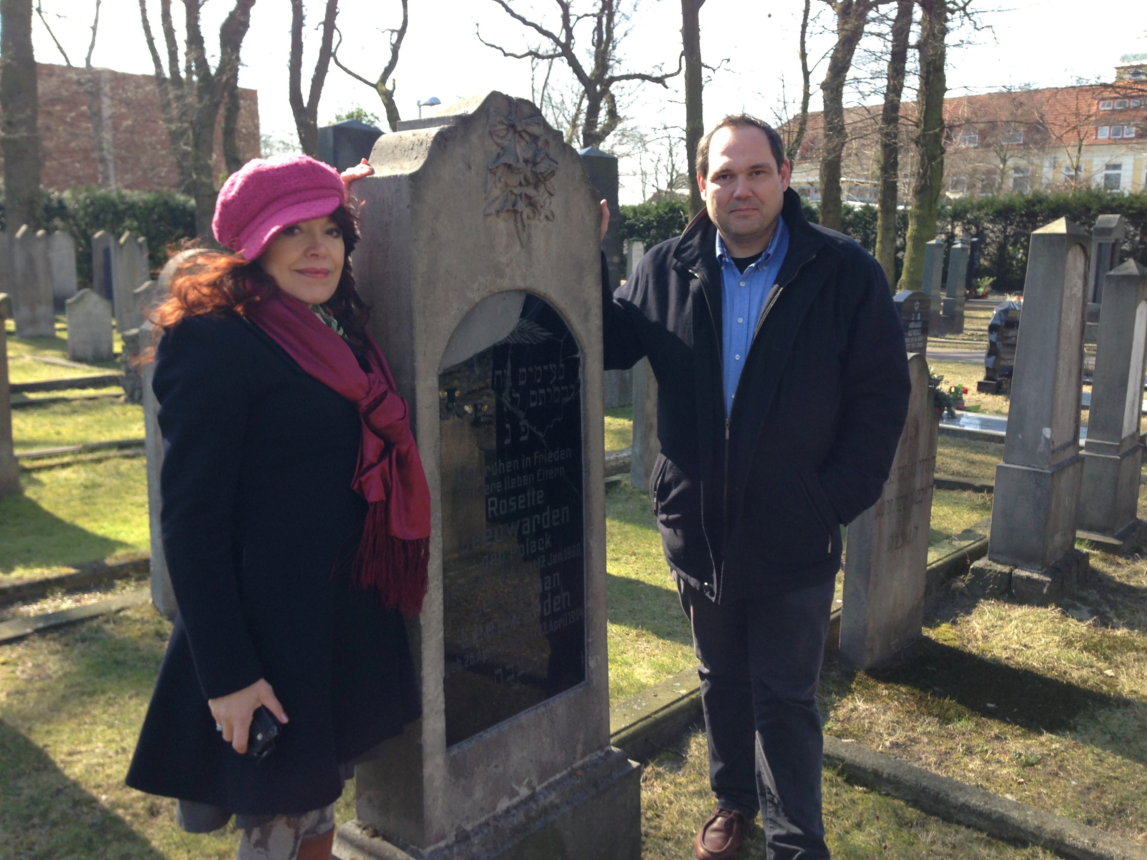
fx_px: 1093
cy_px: 430
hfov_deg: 55.4
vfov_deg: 42.9
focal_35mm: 33
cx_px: 574
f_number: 2.4
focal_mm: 4.13
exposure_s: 1/264
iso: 50
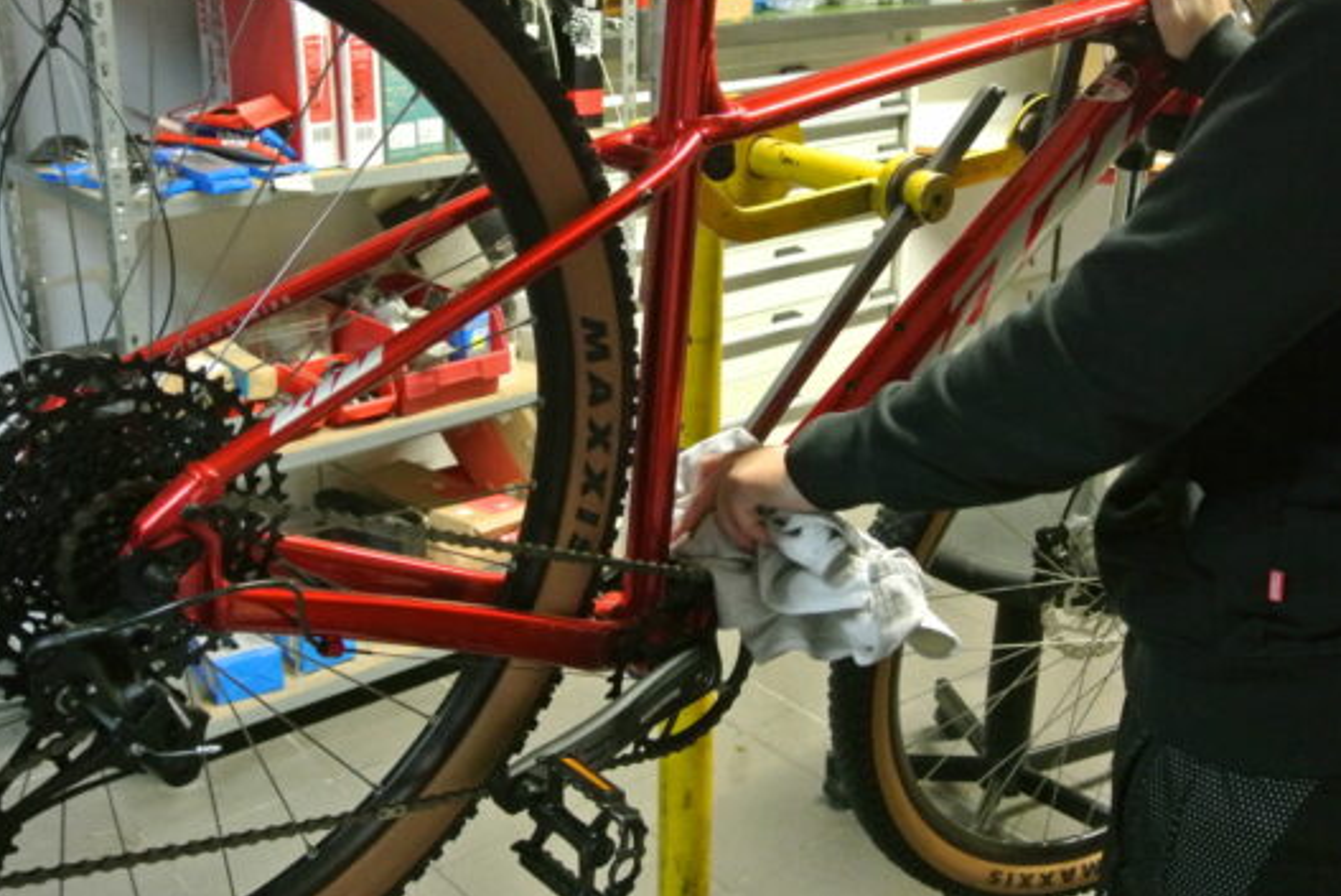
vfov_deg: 31.2
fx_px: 1603
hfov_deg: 45.4
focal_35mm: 43
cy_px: 443
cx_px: 672
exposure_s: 1/60
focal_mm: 15.7
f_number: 4.2
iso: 3200
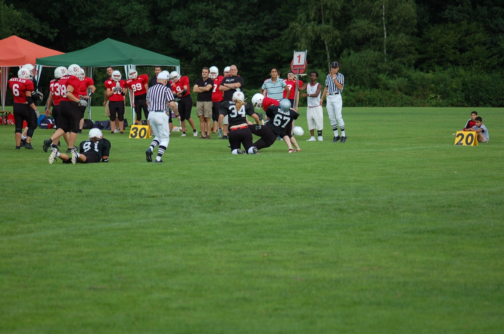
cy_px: 167
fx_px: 2306
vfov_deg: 8.3
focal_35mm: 165
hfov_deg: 12.5
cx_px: 252
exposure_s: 1/1000
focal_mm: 110
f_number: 4.2
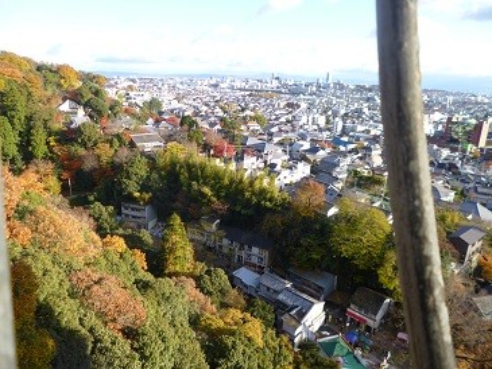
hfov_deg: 71.6
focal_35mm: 24
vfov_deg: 56.8
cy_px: 184
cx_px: 246
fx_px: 341
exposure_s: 1/320
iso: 100
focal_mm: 4.3
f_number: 2.5
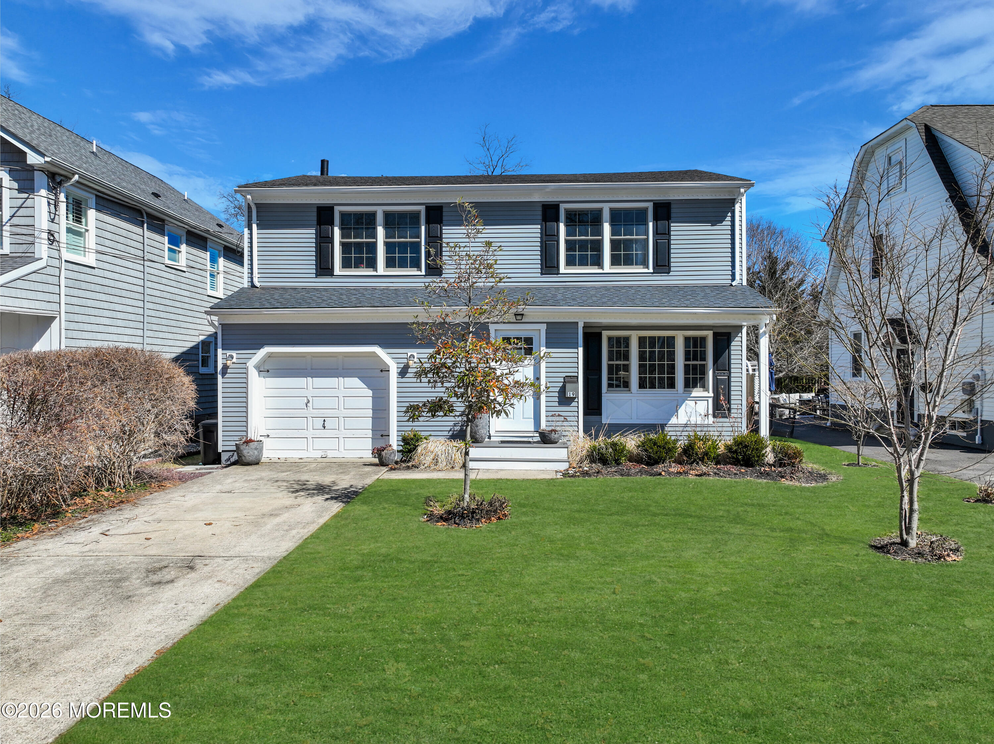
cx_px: 497
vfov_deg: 56.8
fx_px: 689
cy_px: 372
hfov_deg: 71.6
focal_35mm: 24
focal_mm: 12.29
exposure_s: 1/640
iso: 120
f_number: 2.8
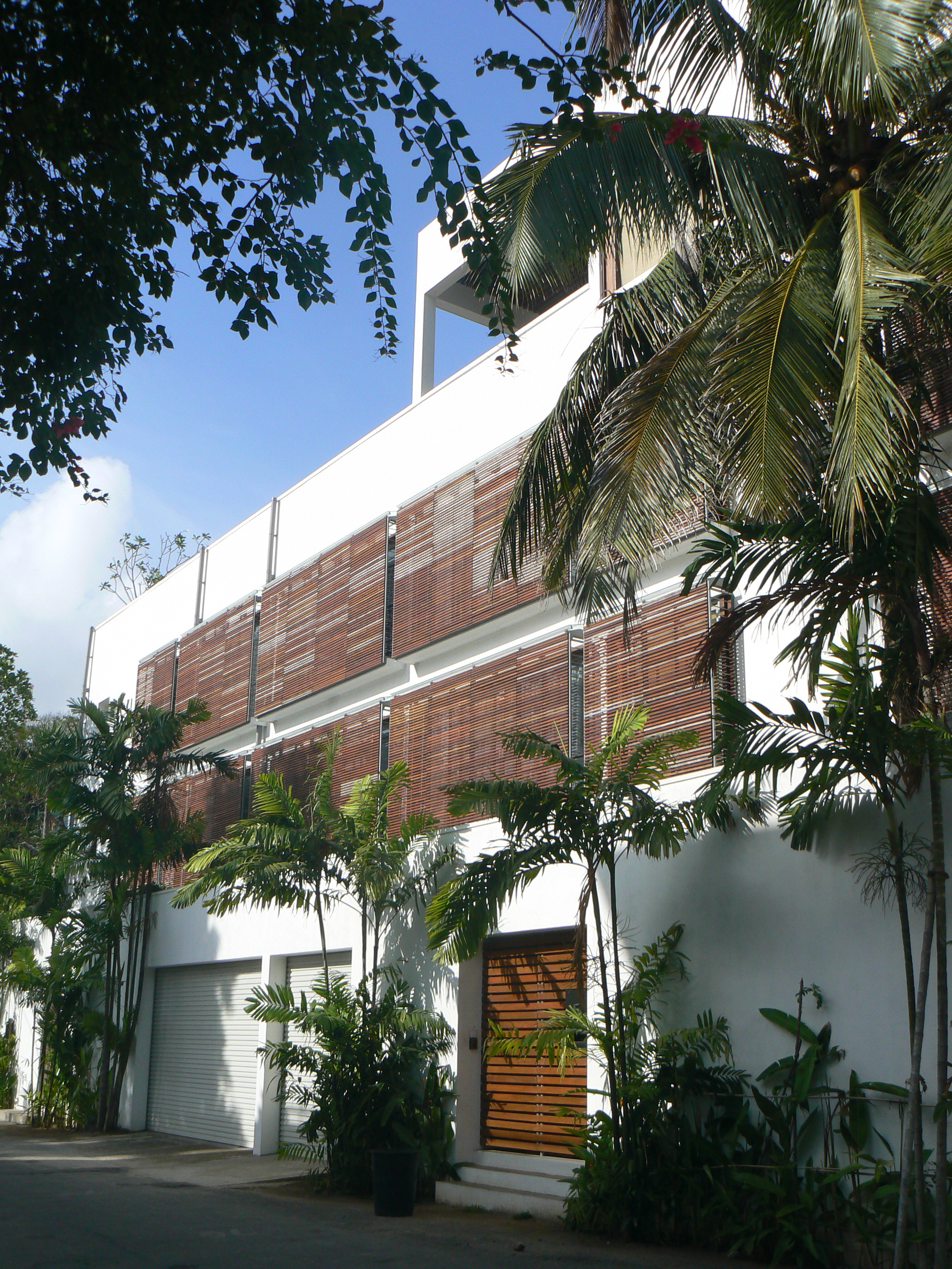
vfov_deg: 51.4
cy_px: 634
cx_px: 476
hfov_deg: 39.7
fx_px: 1320
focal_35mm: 36
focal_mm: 6
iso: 80
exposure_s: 1/500
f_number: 6.3
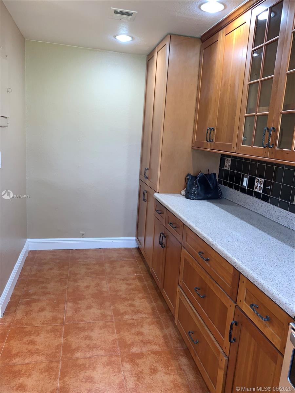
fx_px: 295
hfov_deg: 53.1
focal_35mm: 26
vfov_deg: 67.3
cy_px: 196
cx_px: 148
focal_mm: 4.25
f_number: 1.8
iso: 32
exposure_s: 1/17
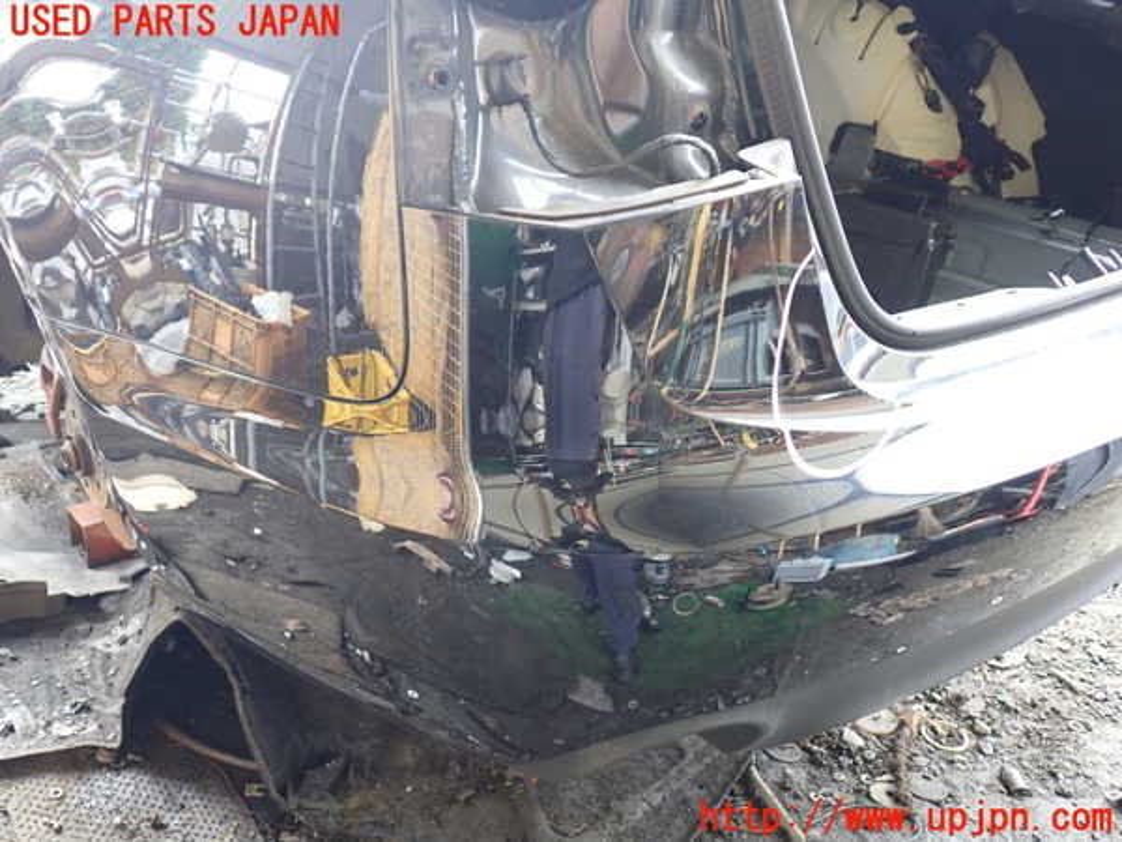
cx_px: 561
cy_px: 421
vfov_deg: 46.8
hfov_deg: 60.0
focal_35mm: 30
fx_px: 972
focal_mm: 5.4
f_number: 2.3
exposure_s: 1/30
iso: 200
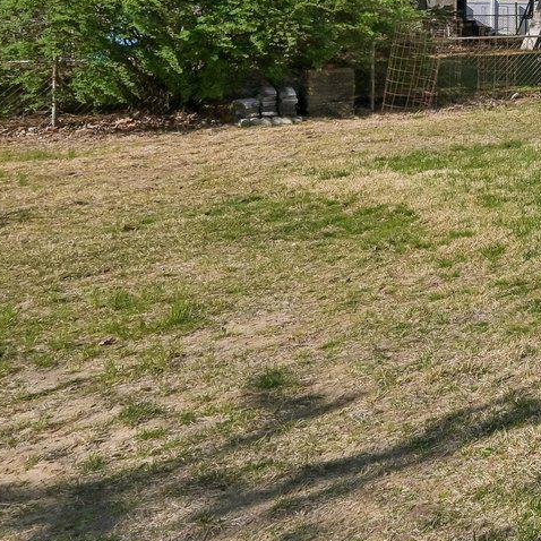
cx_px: 1089
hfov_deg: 19.1
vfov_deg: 30.0
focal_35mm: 51
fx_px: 902
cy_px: -56
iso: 400
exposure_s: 1/1250
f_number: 11
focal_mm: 14
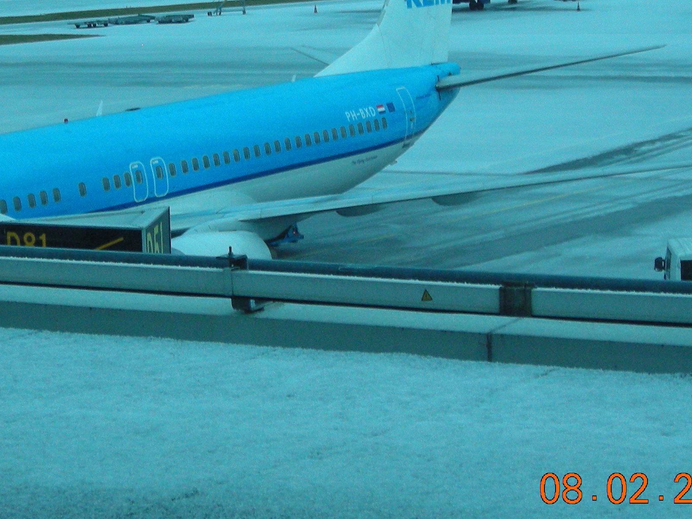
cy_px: 131
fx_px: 2679
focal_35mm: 134
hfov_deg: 14.7
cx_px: 242
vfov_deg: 11.0
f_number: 4.2
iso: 200
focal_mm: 12.7
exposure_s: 1/55.1
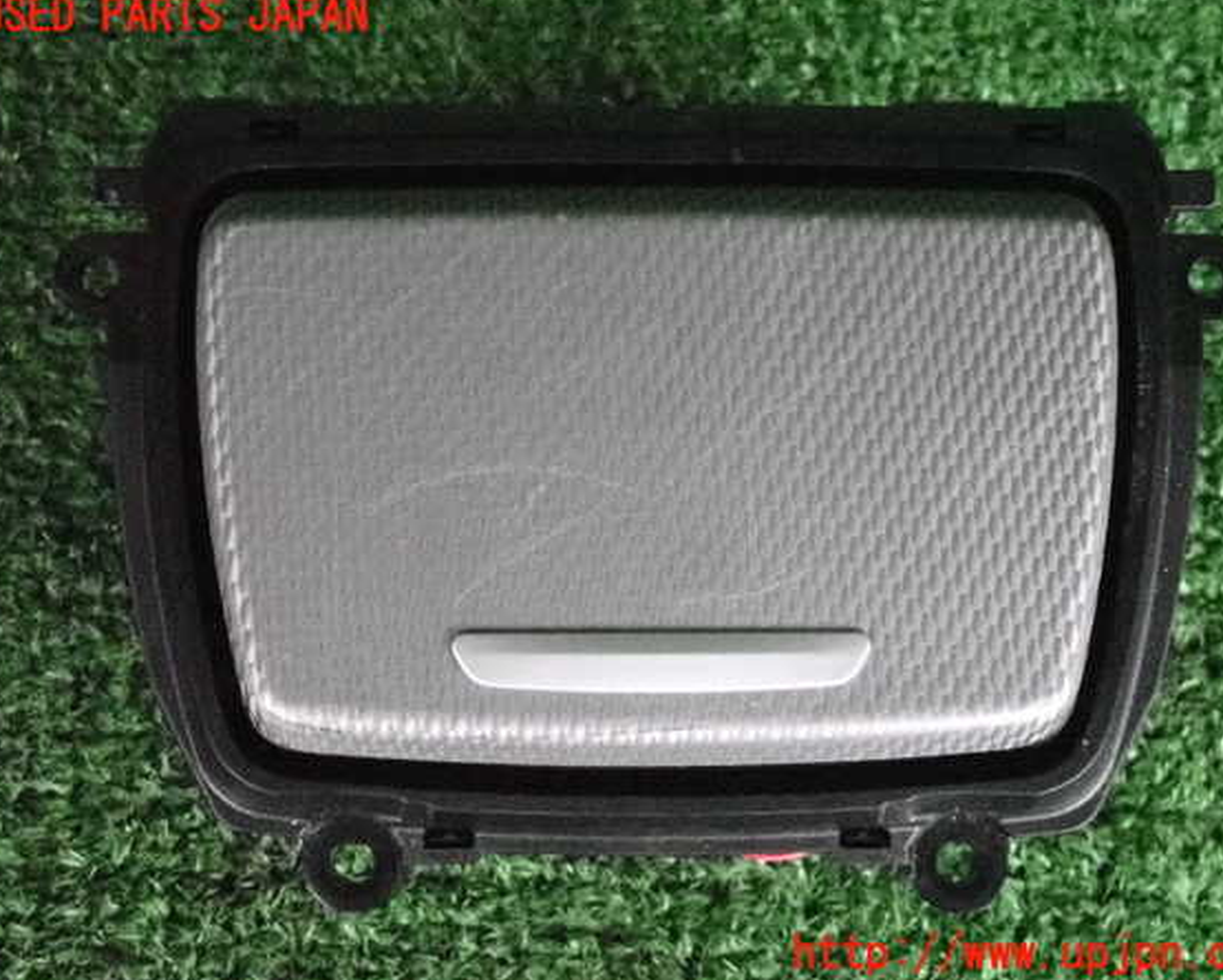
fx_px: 2717
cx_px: 629
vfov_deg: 20.5
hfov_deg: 25.4
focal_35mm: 75
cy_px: 486
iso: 6400
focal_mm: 12.73
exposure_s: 1/125
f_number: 3.9
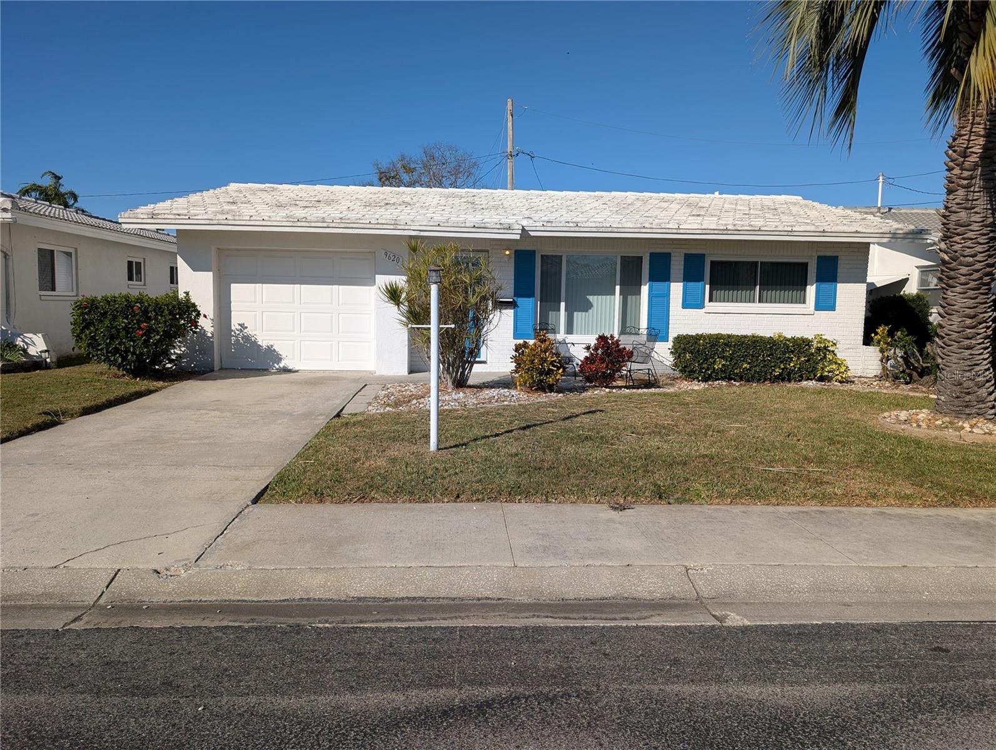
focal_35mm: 24
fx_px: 691
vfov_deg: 56.9
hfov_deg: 71.5
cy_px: 375
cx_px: 498
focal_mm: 6.9
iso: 22
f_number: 1.68
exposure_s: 1/2786
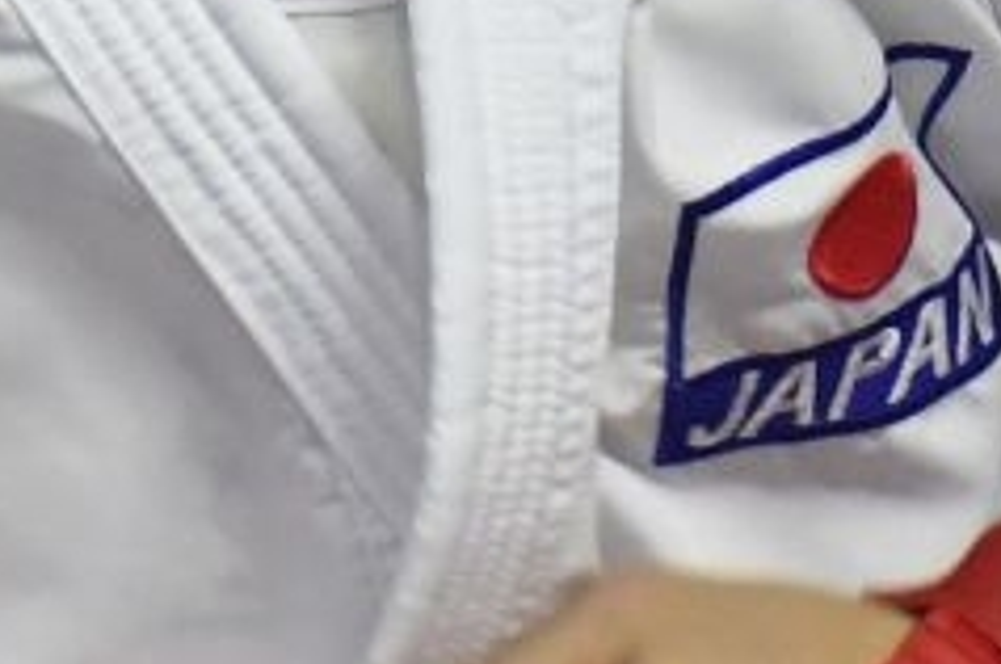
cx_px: 437
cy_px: 706
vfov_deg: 0.4
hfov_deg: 0.6
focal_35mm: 3179
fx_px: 88273
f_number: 4
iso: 1250
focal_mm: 280
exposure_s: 1/800
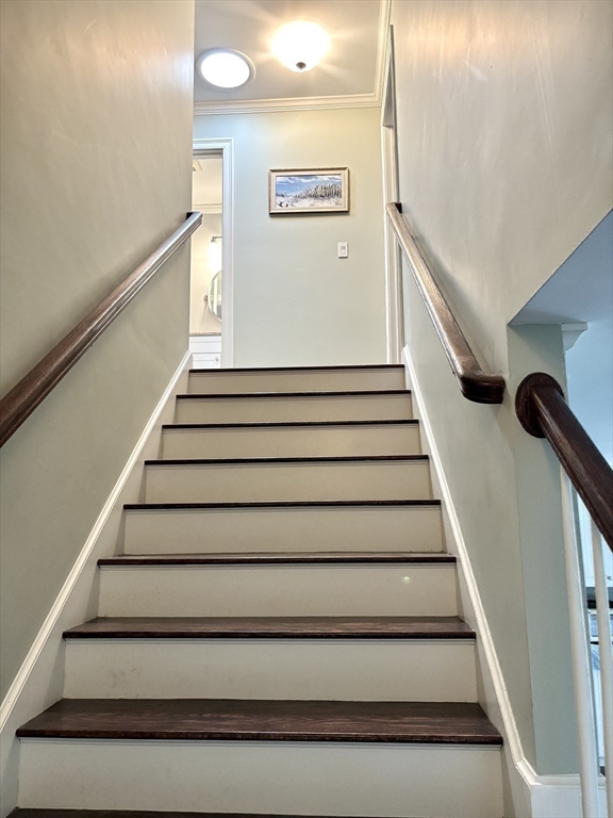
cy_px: 409
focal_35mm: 26
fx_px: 614
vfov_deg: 67.3
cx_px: 306
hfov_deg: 53.1
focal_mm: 5.96
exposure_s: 1/60
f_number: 1.6
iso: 250
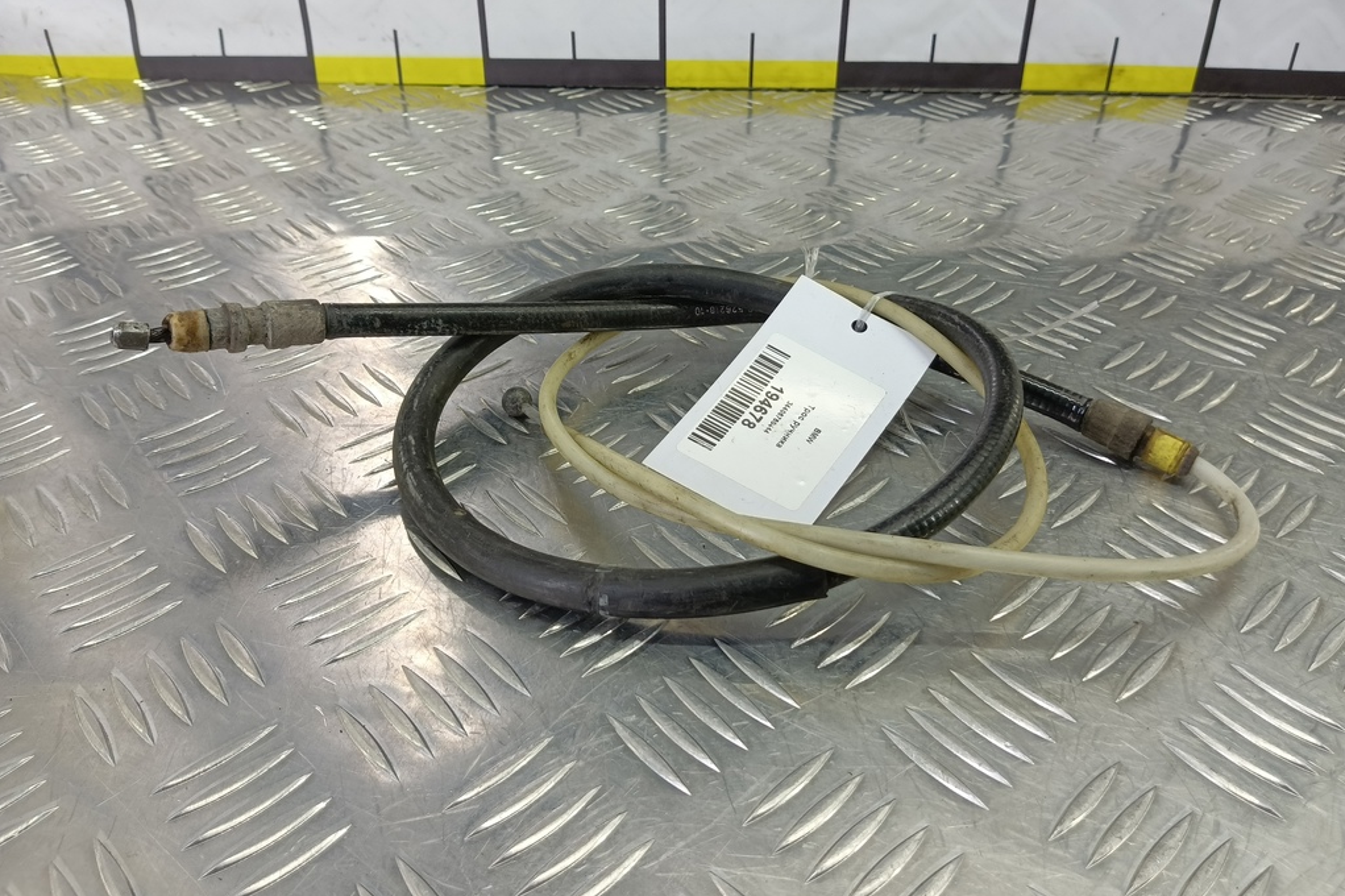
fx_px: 896
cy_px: 416
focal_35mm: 24
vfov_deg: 53.1
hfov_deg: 73.8
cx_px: 673
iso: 108
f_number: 1.6
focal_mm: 4.11
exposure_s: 1/50
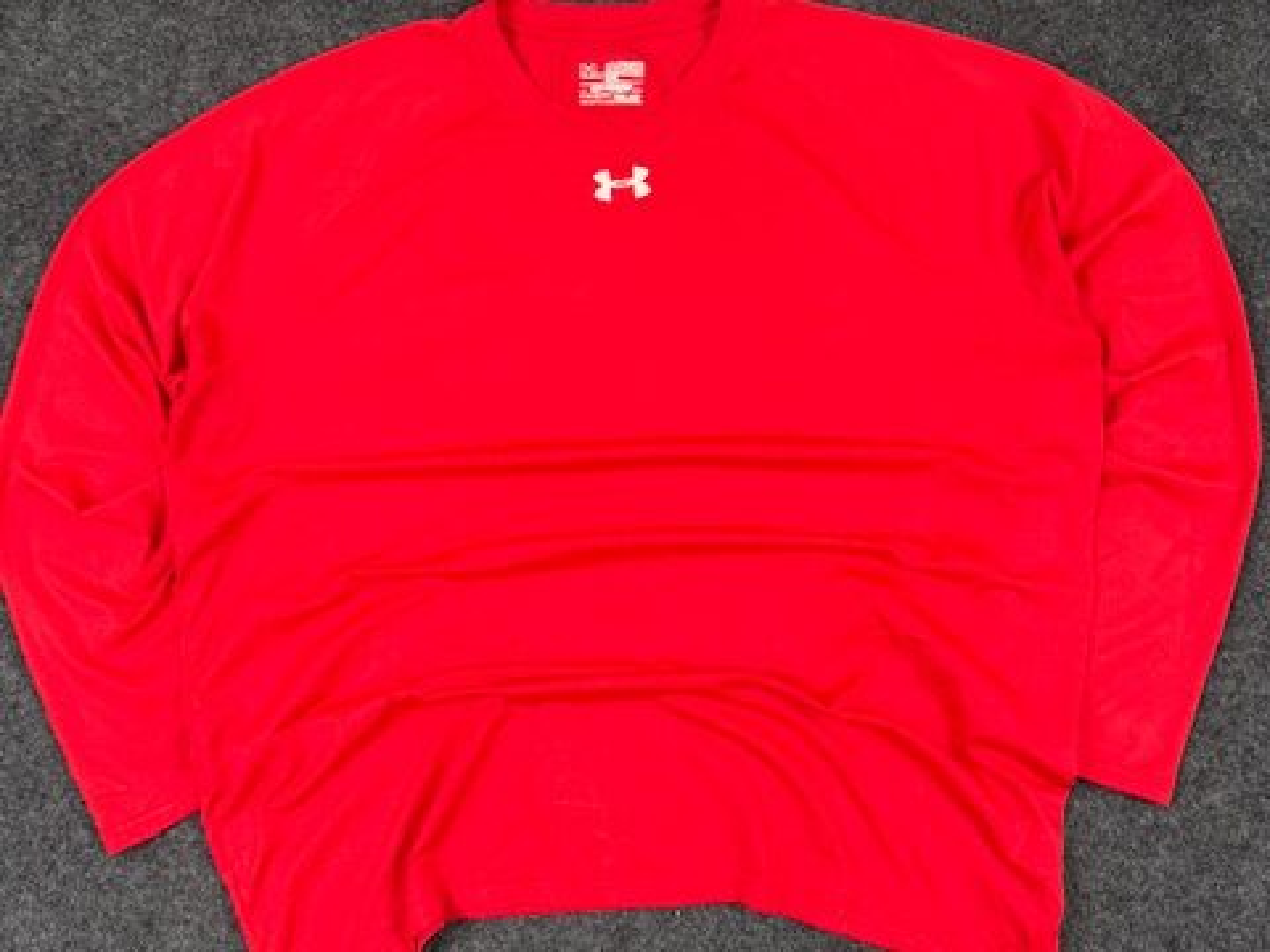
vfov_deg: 56.8
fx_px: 881
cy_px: 476
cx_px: 635
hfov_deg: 71.6
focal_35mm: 24
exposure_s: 1/100
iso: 160
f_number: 1.78
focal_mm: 6.76
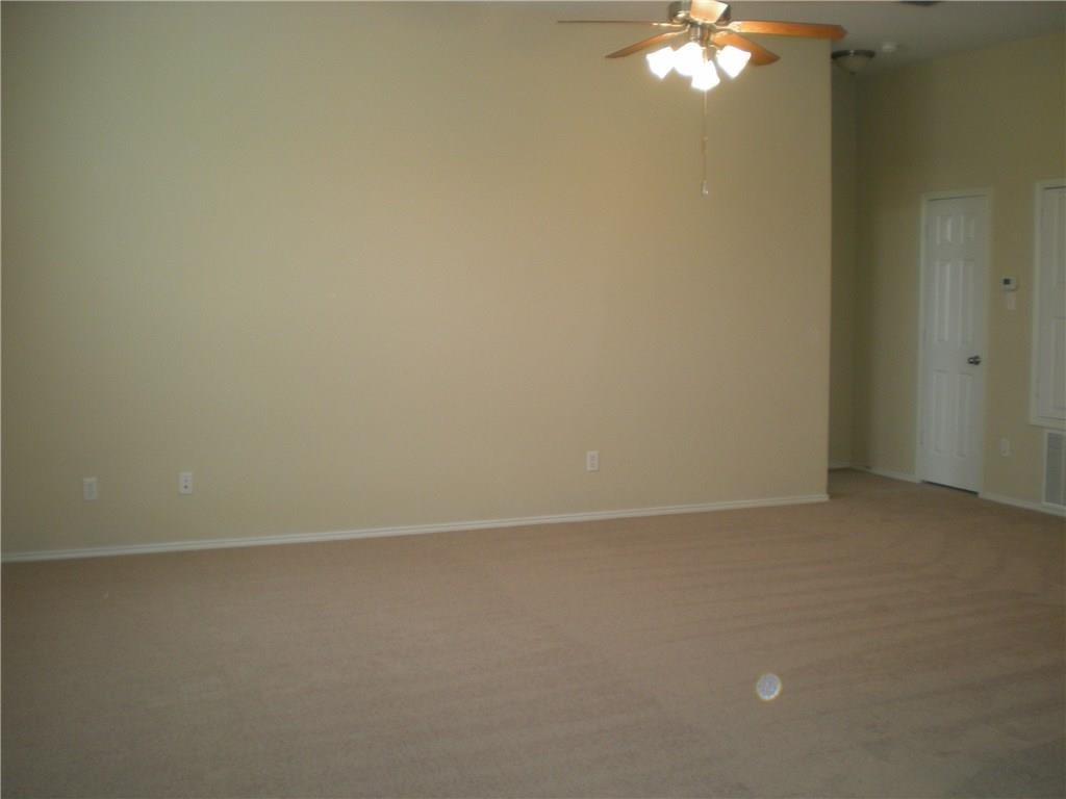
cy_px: 400
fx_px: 1170
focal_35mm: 38
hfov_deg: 49.0
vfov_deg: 37.7
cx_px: 533
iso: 132
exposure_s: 1/36.5
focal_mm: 6.3
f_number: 3.1
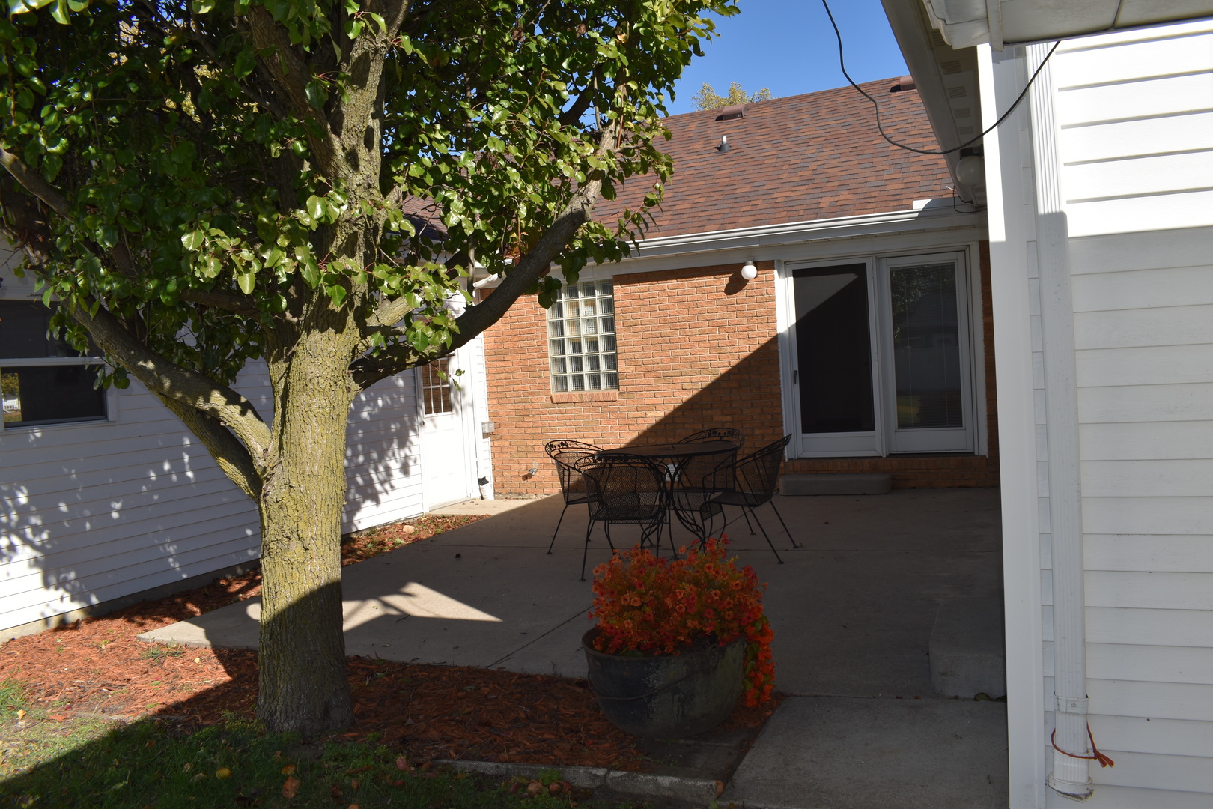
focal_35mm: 27
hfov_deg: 67.4
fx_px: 910
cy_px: 404
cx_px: 606
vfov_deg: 47.9
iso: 100
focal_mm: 18
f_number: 10
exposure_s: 1/200
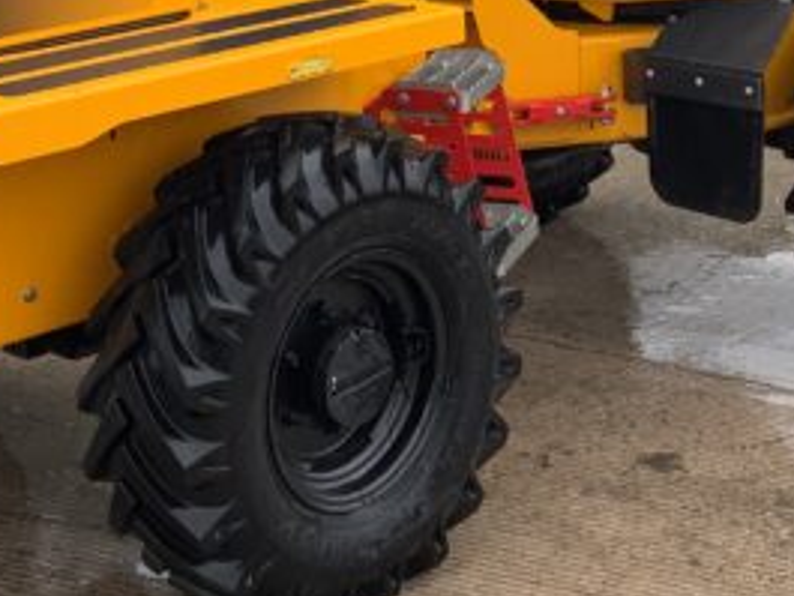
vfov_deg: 12.7
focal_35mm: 112
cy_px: -249
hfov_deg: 17.6
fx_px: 2570
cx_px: 434
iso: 16
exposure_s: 1/125
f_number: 1.8
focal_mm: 3
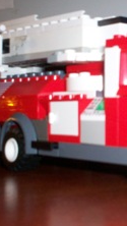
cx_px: 160
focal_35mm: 79
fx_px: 473
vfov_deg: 26.8
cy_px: 94
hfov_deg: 14.7
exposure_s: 1/60
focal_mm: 6
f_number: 4.5
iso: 140
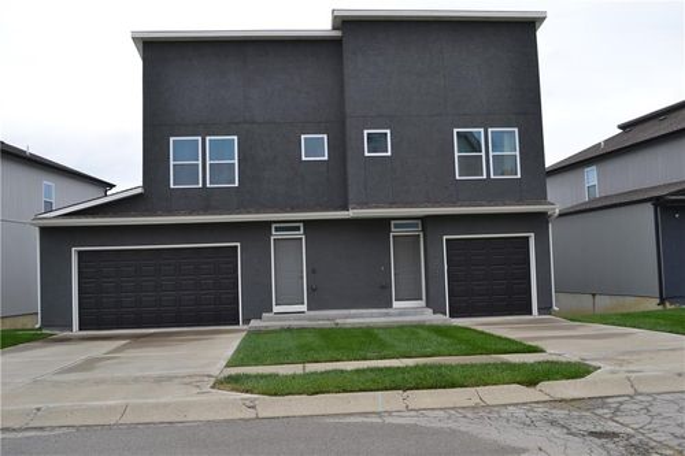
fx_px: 628
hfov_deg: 57.2
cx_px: 342
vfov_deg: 39.9
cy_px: 228
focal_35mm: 33
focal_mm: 22
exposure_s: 1/160
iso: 100
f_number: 6.3
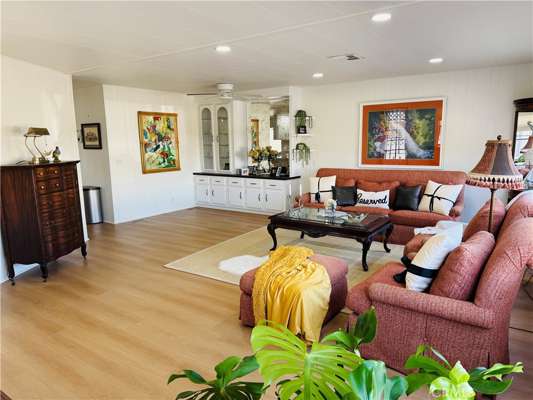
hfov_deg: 71.6
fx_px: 370
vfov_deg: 56.8
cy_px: 200
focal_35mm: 24
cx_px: 266
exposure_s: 1/121
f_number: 1.78
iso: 100
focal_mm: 6.76
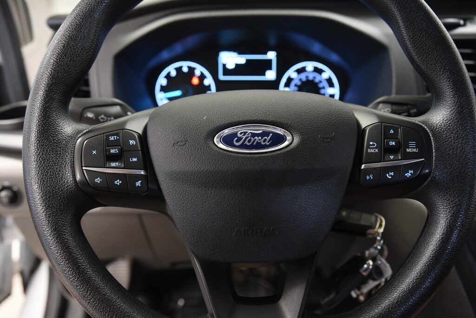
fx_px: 423
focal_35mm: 32
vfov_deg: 41.2
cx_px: 238
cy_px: 159
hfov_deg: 58.7
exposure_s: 1/20
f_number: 4
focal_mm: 32
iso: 1600
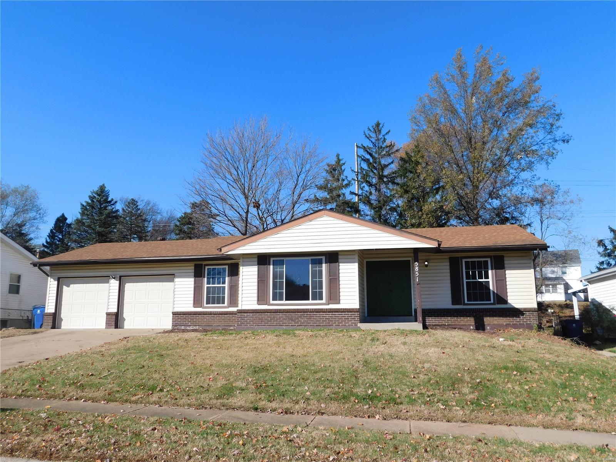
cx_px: 308
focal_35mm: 28
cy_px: 231
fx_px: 498
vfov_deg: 49.7
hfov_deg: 63.4
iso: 125
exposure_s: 1/400
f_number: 6.4
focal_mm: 4.9
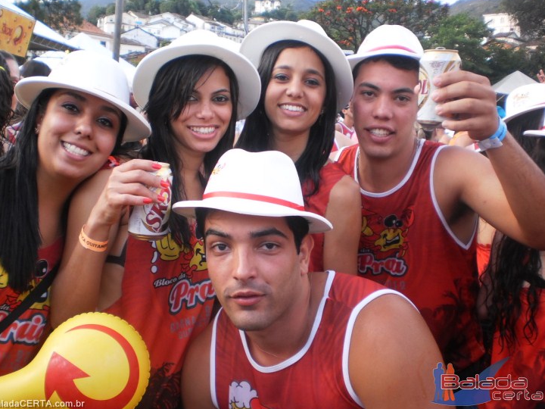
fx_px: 630
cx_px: 253
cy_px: 192
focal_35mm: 40
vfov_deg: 35.9
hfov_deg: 46.8
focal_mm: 6.3
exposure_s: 1/60
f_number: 3.1
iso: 100
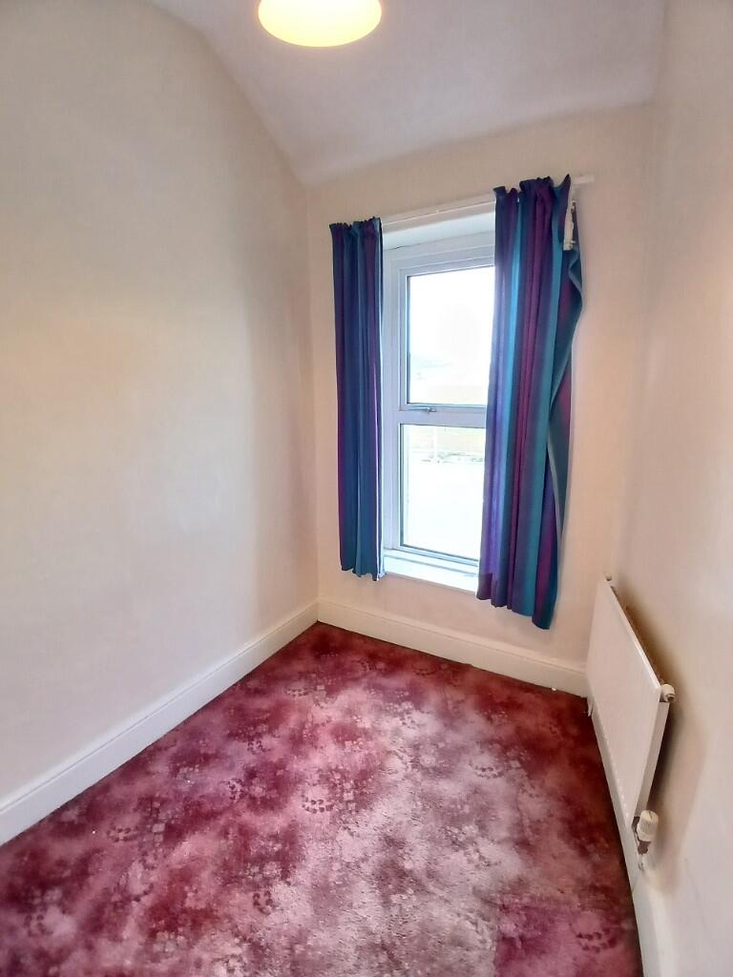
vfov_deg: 91.0
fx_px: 480
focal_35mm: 17
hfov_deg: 74.7
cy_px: 488
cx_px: 366
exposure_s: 1/33.3
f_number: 2.2
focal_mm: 1.4
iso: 125
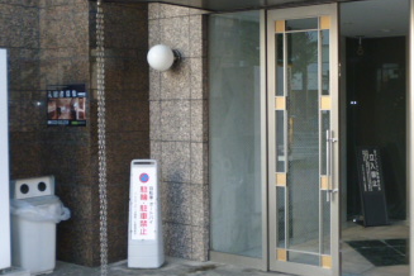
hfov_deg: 34.6
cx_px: 284
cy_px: 120
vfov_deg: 23.8
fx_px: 655
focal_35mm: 57
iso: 100
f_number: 3.1
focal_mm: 5
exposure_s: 1/60
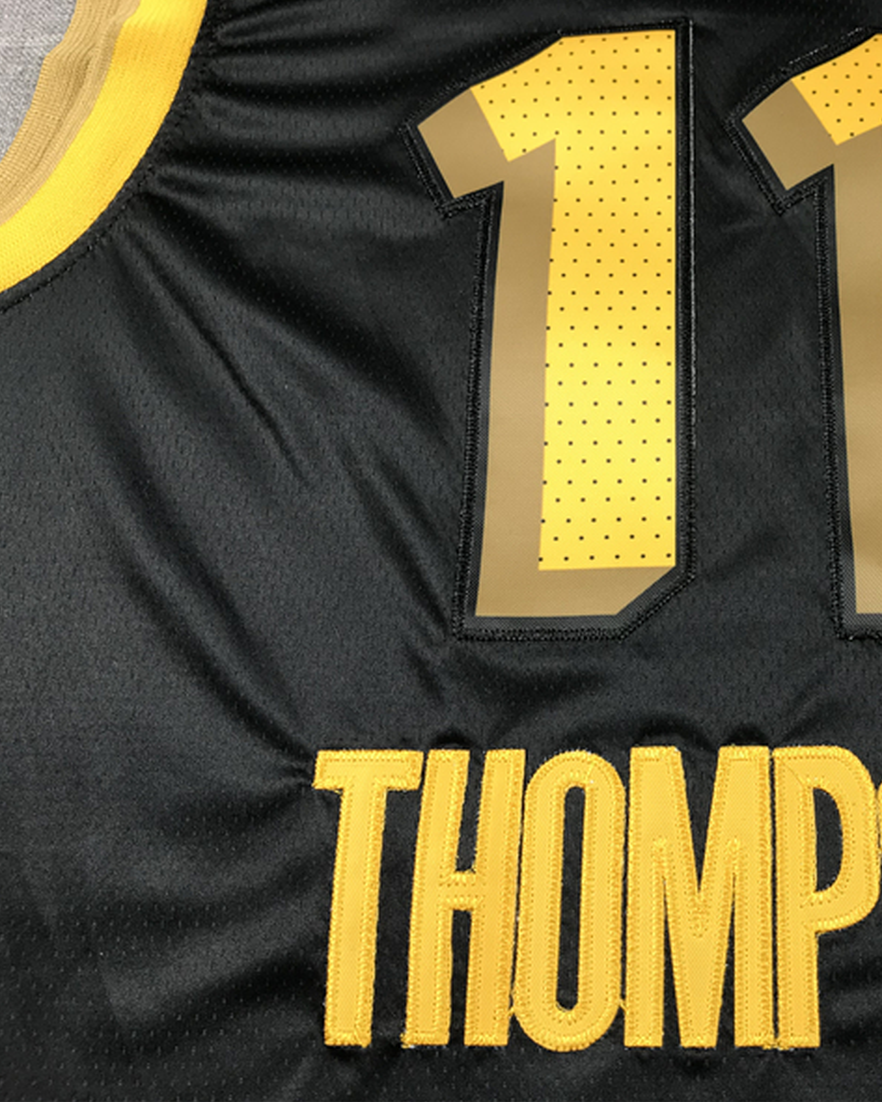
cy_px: 544
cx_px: 735
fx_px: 1207
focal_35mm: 37
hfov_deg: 38.3
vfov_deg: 49.1
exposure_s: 1/50
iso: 25
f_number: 1.8
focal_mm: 3.99
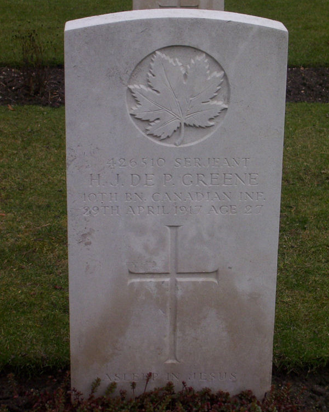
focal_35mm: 104
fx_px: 1267
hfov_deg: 14.8
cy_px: 199
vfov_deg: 18.5
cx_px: 164
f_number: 4.07
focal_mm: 13.24
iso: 100
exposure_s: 1/308
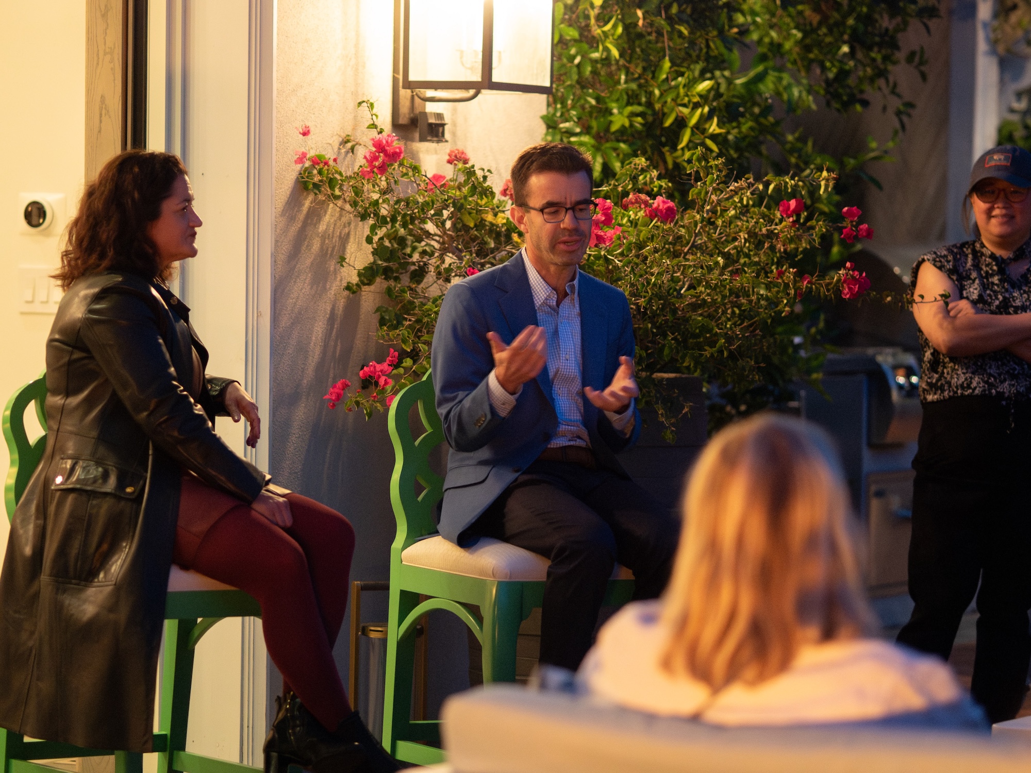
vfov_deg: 9.9
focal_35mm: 150
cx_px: 516
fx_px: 4468
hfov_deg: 13.2
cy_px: 386
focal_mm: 75
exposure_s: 1/100
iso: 3200
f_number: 1.8
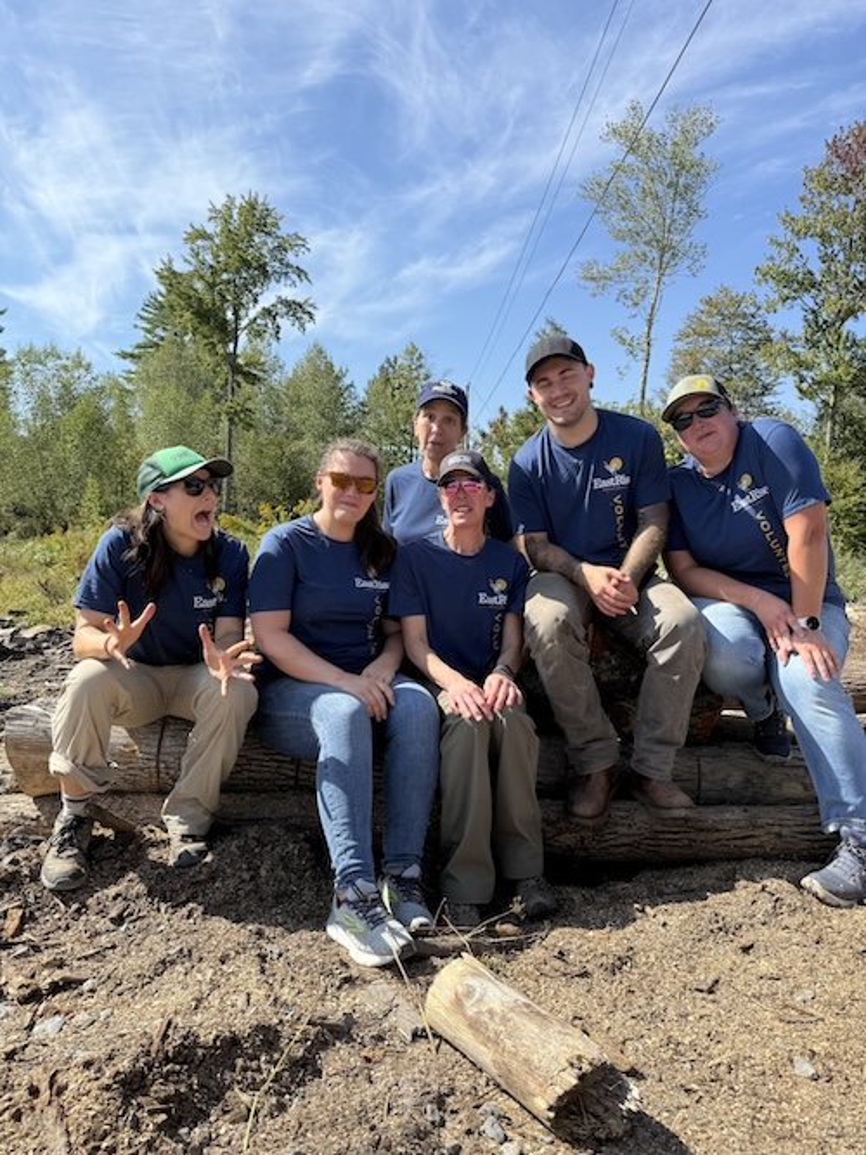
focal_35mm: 24
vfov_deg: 71.6
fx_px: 801
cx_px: 433
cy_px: 578
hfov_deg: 56.8
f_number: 1.78
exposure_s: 1/2703
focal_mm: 6.76
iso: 80
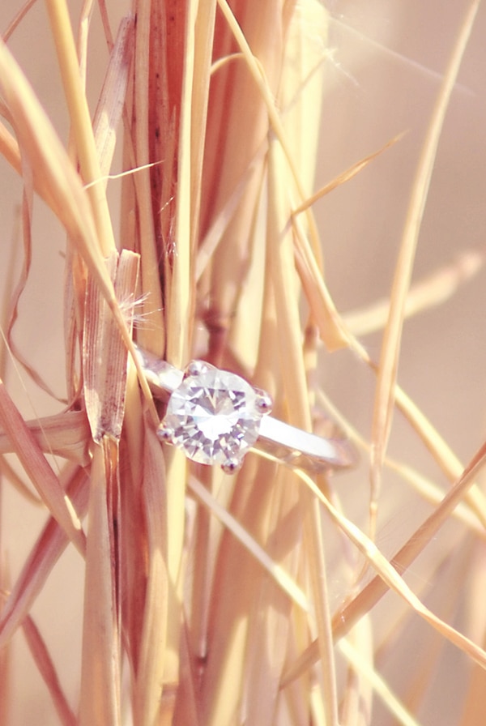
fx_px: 1665
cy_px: 363
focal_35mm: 82
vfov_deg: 24.6
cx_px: 243
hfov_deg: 16.6
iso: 100
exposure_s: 1/2000
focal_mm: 55
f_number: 2.8
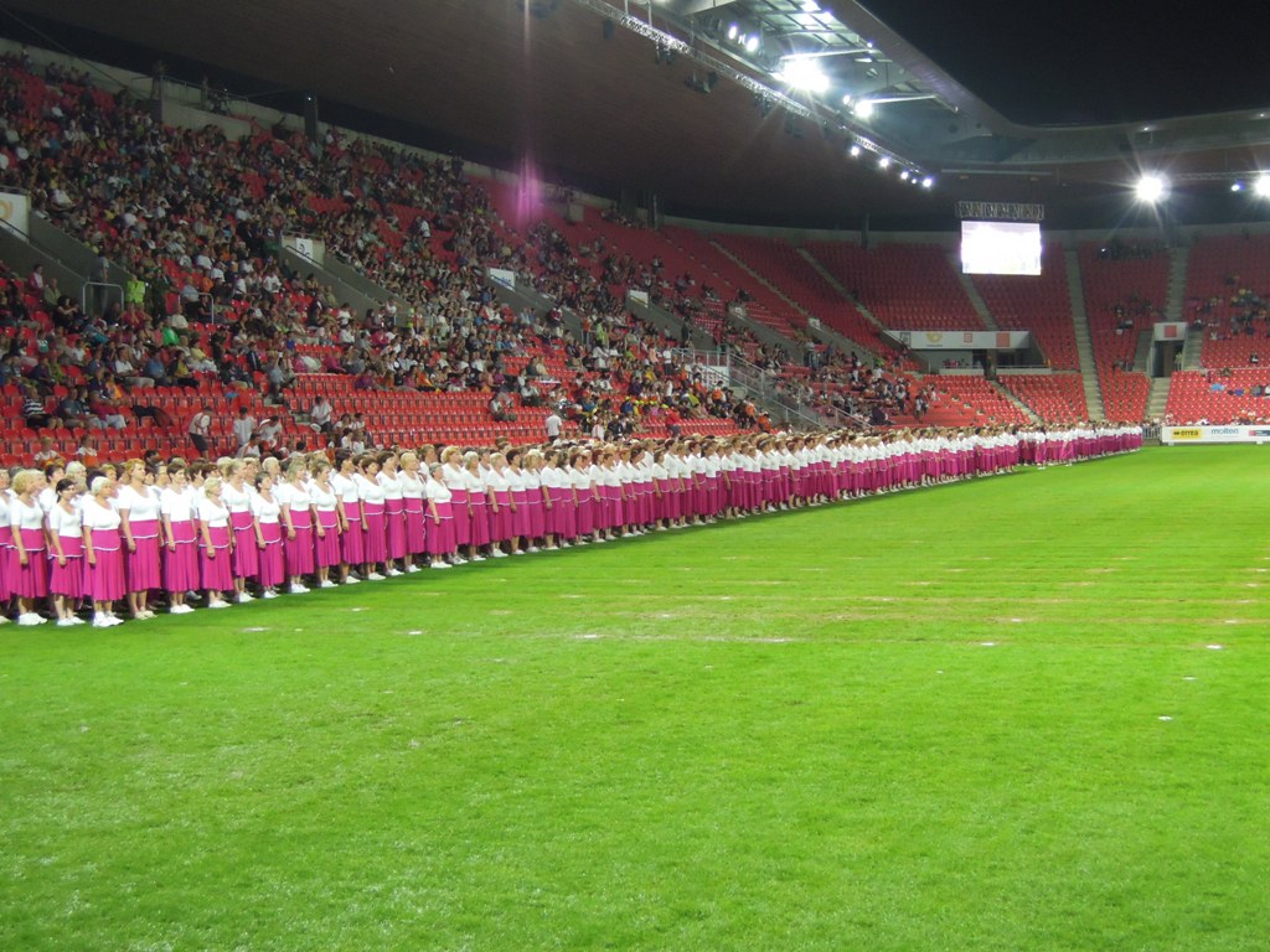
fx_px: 1834
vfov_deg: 29.1
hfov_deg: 38.2
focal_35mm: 50
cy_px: 476
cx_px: 635
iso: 640
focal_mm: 9
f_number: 3.7
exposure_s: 1/50
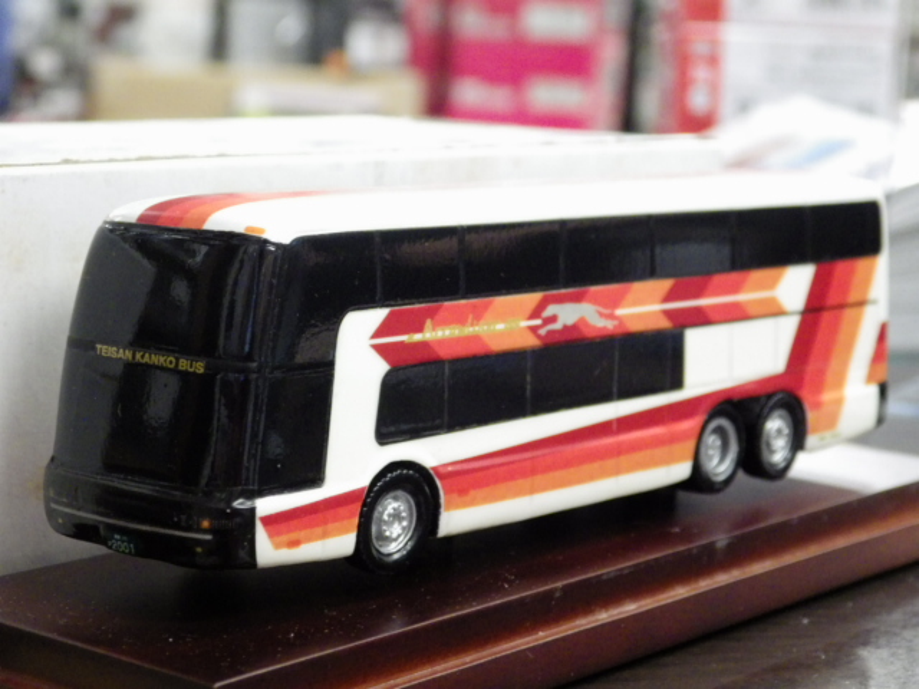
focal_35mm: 87
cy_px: 344
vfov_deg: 17.0
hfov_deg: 22.5
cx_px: 460
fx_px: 2310
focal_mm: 15.6
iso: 1000
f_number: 4.4
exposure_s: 1/30
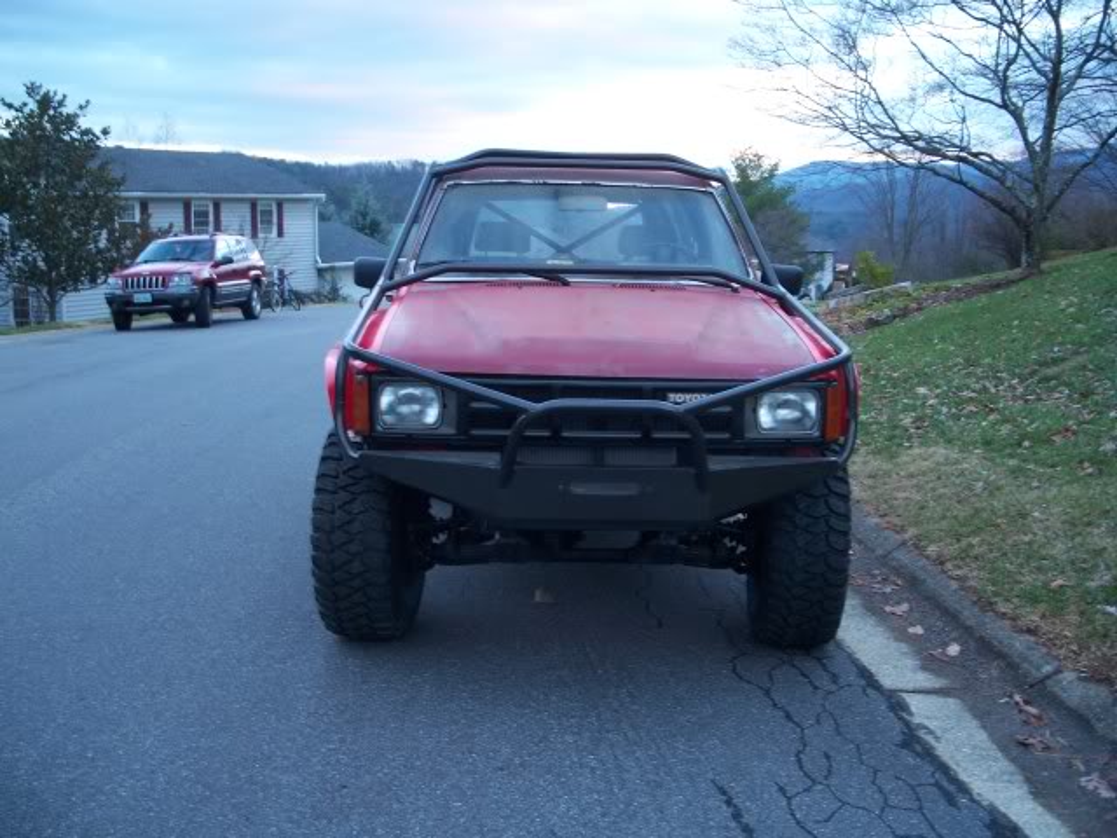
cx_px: 558
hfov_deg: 50.1
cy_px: 419
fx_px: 1194
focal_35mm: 37
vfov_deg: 38.7
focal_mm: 7.8
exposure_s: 1/8
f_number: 2.8
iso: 64
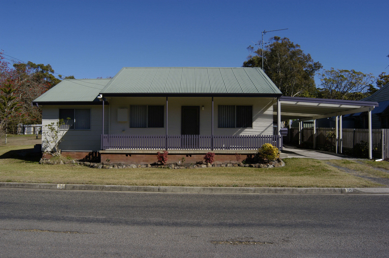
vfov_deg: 43.5
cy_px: 129
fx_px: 324
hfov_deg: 62.0
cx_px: 194
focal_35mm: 30
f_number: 10
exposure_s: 1/350
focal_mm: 20
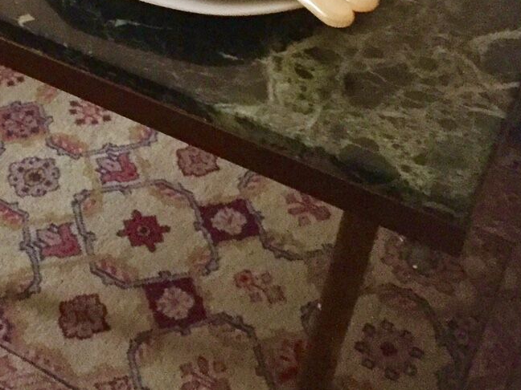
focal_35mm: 73
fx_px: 1099
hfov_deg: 25.1
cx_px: -26
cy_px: -84
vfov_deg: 19.0
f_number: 2.2
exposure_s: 1/17
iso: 500
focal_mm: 4.15
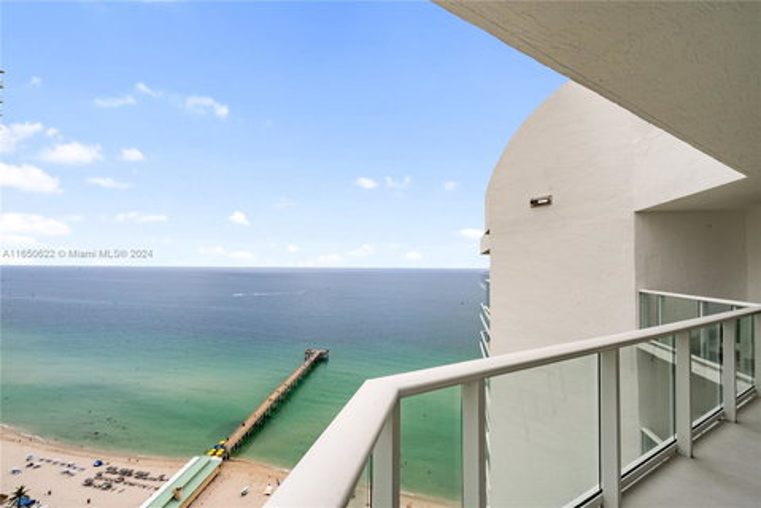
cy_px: 254
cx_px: 380
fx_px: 338
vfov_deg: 73.8
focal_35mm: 16
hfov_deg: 96.7
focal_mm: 16
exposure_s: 1/125
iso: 160
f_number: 22
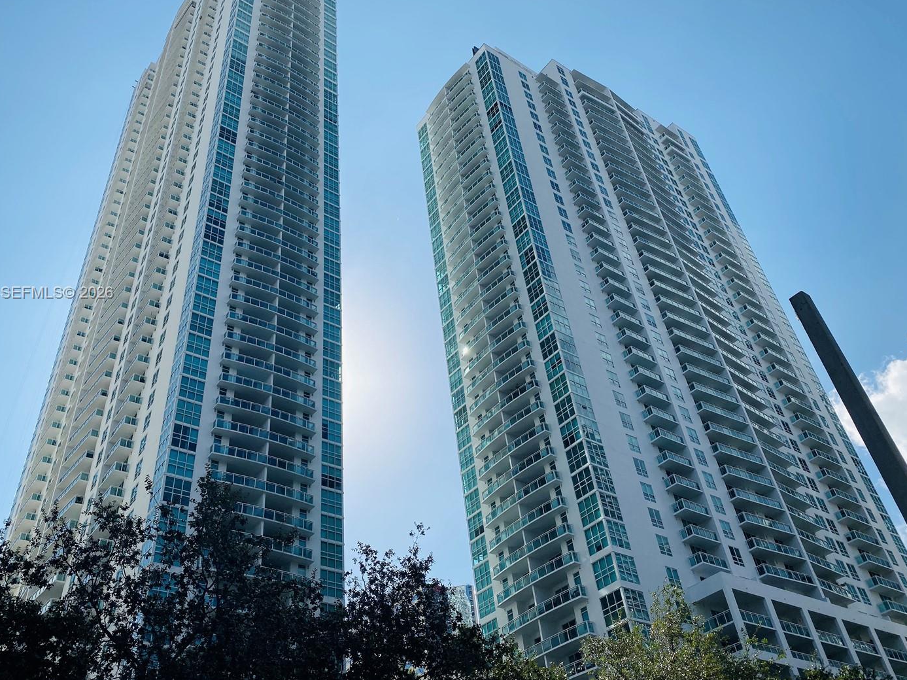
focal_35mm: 30
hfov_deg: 59.9
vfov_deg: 46.7
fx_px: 786
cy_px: 294
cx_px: 433
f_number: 1.8
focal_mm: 4.25
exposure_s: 1/4132
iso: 32
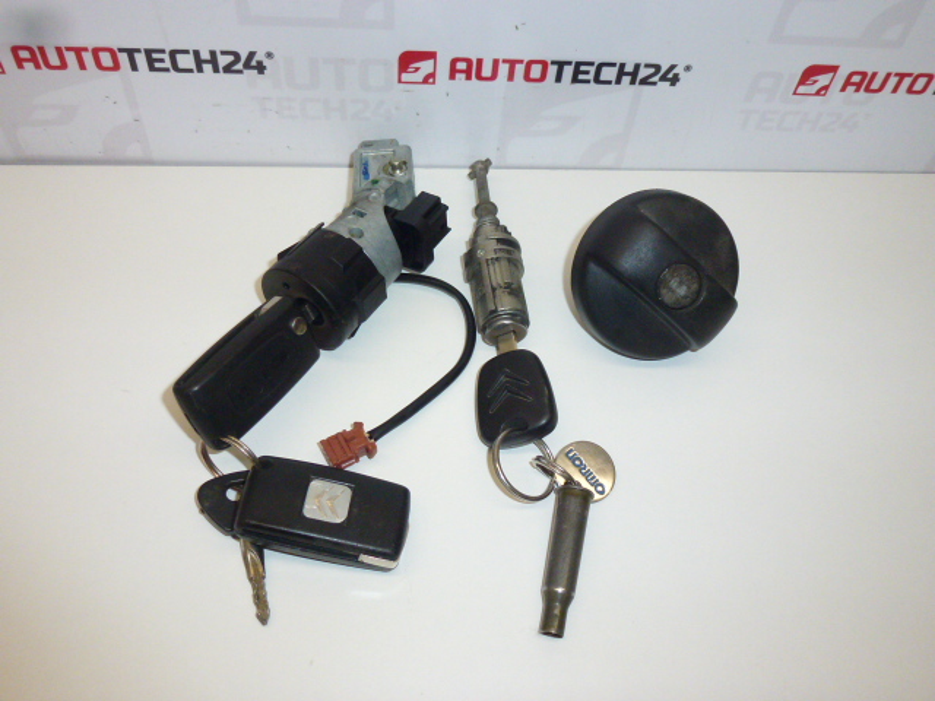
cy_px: 350
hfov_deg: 63.4
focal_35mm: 28
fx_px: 756
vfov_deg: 49.7
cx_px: 468
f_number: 3.5
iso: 400
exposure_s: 1/500
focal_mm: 5
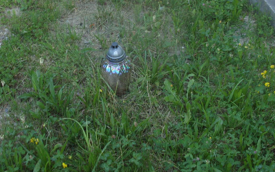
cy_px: 57
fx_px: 442
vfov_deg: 21.9
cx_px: 115
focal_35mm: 59
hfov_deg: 34.5
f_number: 3.9
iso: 80
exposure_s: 1/56
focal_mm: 5.1
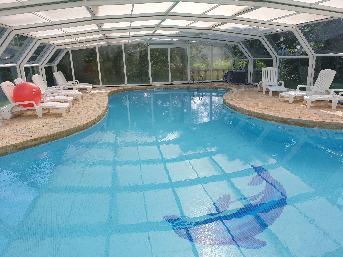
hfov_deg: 67.3
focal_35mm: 26
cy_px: 128
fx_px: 258
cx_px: 172
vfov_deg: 53.1
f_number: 2.4
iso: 50
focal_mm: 4.3
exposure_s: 1/1212
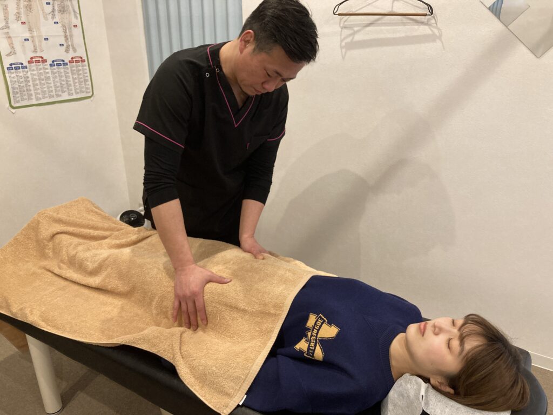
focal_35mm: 28
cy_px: 208
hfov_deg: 63.4
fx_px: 447
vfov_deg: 49.7
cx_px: 276
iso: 250
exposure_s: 1/50
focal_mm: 3.99
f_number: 1.8
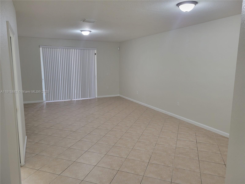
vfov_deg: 53.1
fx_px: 184
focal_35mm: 26
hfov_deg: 67.3
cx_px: 122
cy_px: 92
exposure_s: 1/40
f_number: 1.8
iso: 200
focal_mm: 5.4
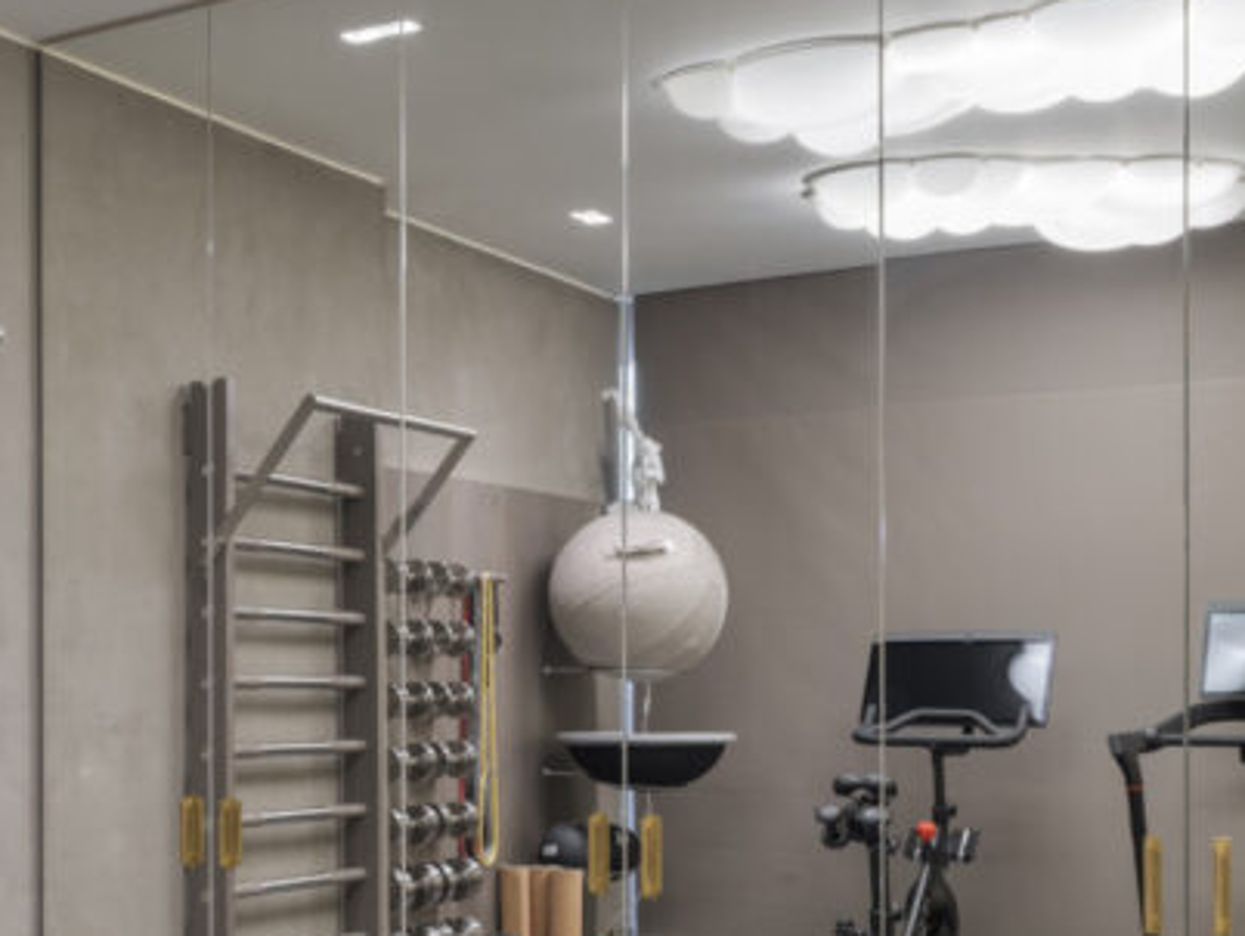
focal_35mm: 56
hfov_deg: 30.8
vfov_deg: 25.9
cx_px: -105
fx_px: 2015
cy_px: 654
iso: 200
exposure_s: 1/15
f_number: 16
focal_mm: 28
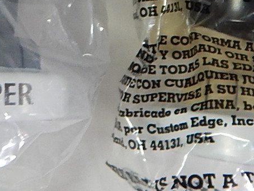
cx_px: -30
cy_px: -90
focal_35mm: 98
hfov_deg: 19.2
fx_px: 719
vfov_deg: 14.2
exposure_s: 1/30
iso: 220
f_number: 3.2
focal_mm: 5.1
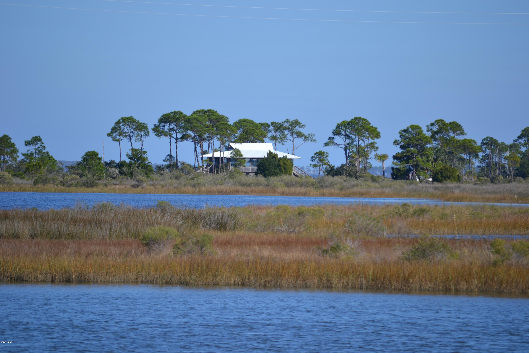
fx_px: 4408
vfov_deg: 4.6
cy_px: 176
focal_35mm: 300
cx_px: 264
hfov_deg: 6.9
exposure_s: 1/500
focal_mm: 200
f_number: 5.6
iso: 100
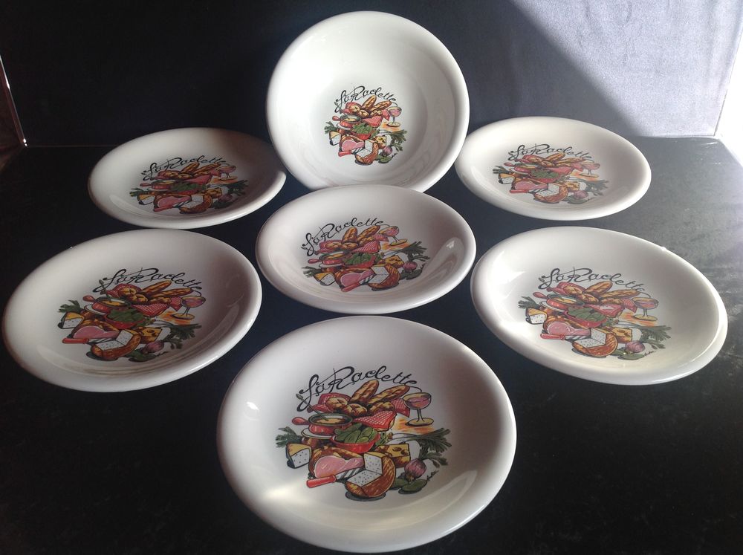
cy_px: 278
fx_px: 750
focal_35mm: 35
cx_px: 372
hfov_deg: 52.7
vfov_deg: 40.6
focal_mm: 4.28
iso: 50
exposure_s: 1/126
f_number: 2.4
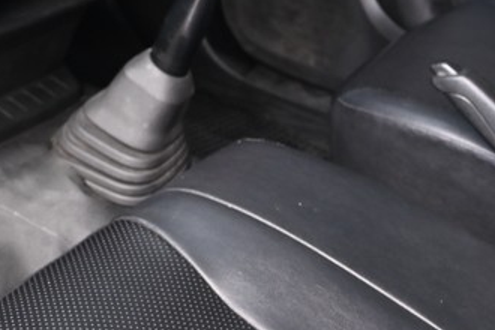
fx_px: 1100
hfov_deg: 23.5
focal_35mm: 80
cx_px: -70
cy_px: -92
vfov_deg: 16.2
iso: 560
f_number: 5.6
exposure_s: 1/45
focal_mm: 24
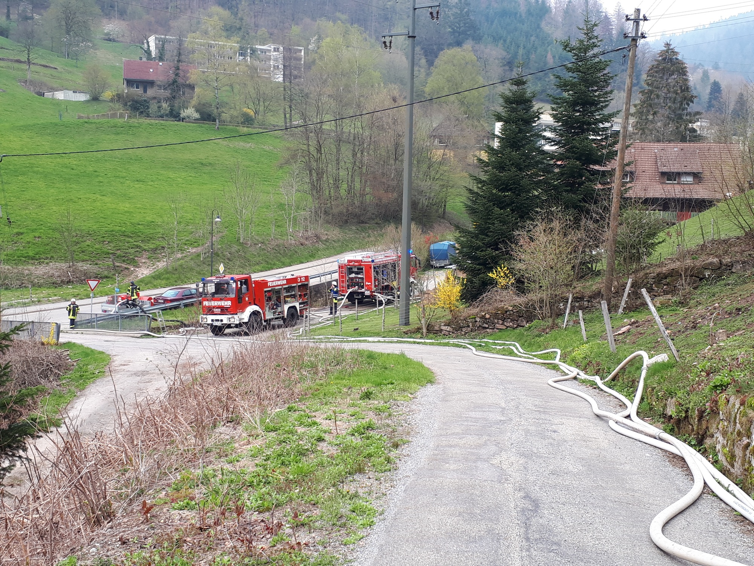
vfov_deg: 51.4
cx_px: 377
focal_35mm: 27
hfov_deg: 65.3
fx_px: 588
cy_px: 283
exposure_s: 1/427
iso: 40
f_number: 1.9
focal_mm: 3.6
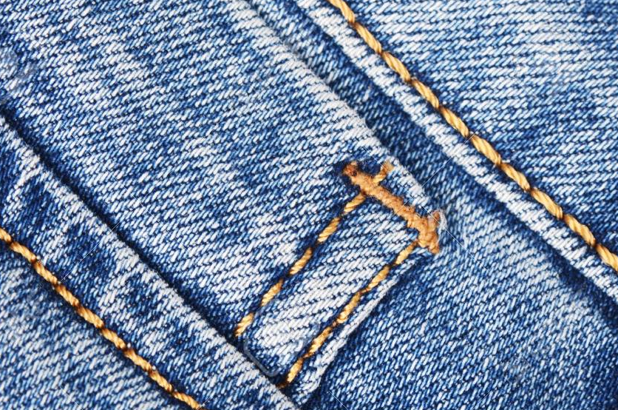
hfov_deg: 8.4
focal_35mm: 245
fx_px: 4194
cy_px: 305
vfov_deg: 5.6
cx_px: 139
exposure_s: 1/200
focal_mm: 105
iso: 100
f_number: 11
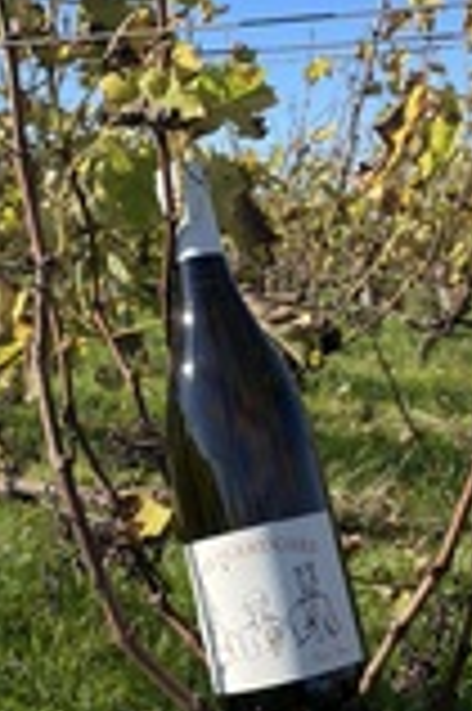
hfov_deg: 22.6
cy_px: 270
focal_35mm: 60
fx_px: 1183
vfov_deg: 33.3
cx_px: 263
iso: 32
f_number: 1.6
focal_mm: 4.2
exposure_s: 1/1825
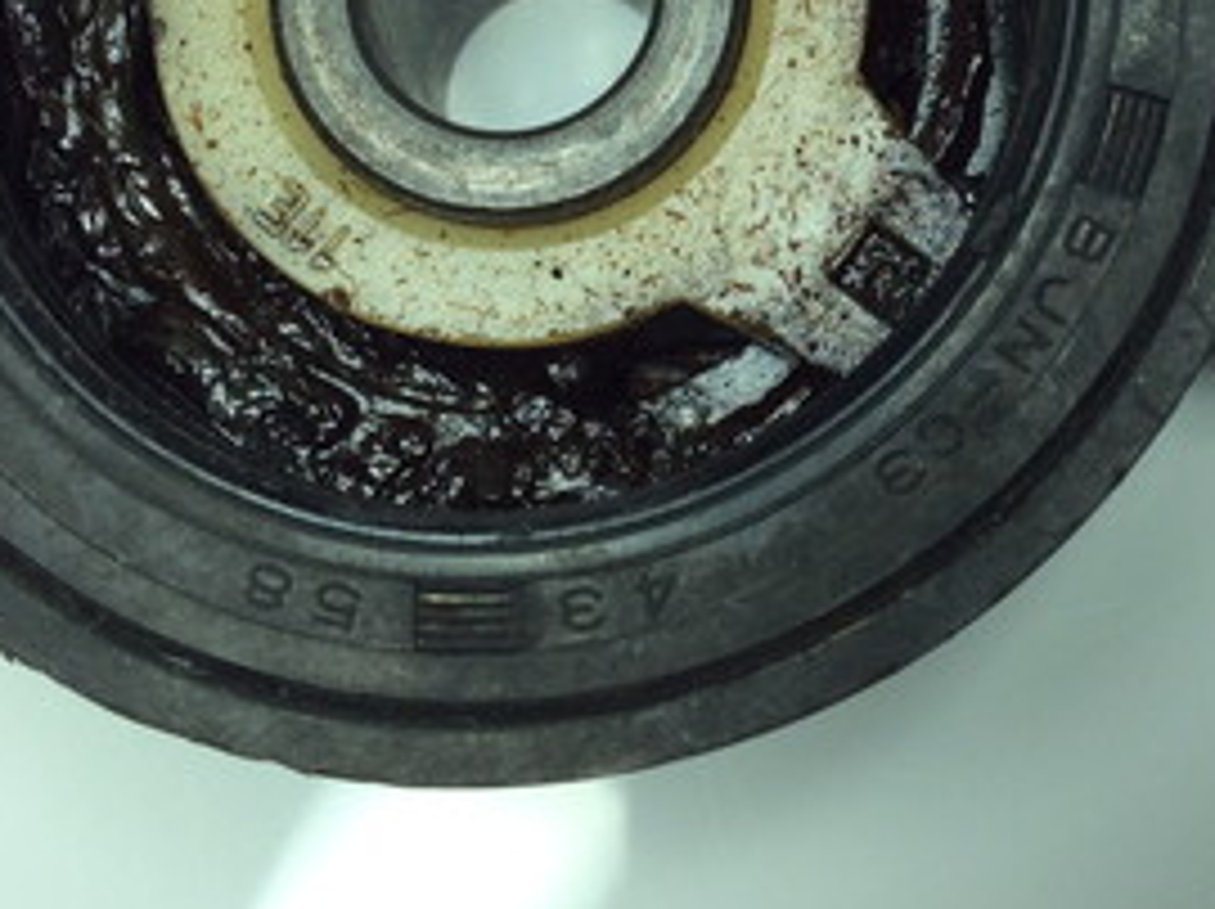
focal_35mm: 71
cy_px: 27
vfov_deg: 20.1
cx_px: 670
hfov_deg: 27.4
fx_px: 2490
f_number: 2.4
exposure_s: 1/302
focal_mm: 3.3
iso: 32
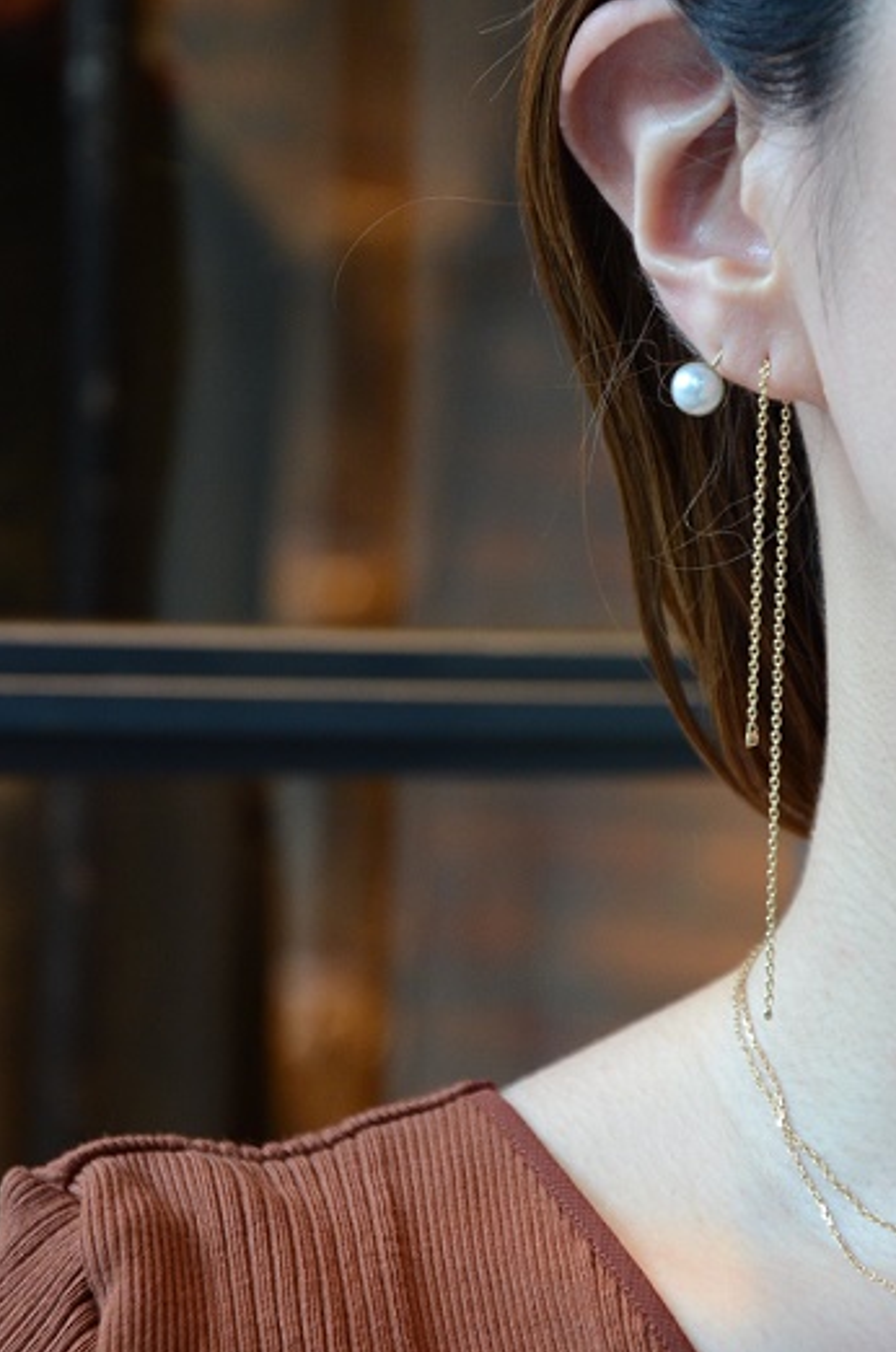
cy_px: 587
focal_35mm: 156
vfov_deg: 13.2
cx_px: 536
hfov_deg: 8.8
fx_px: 5847
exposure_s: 1/100
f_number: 5.3
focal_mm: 80
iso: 1250
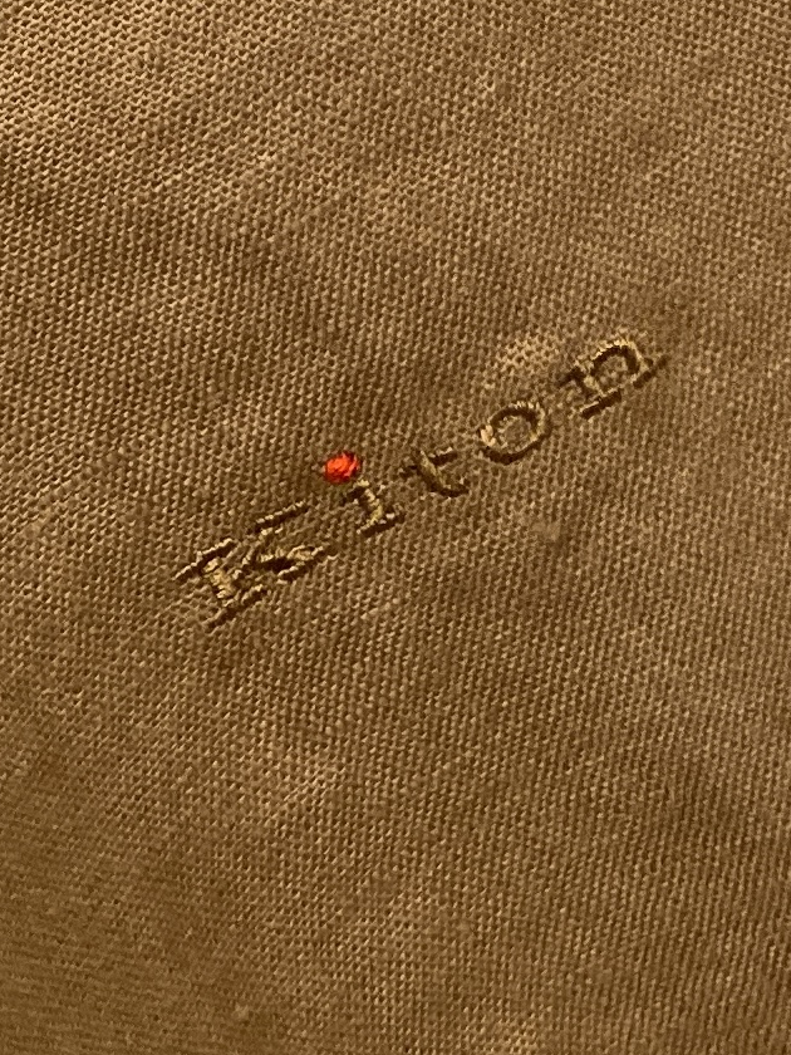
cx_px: 399
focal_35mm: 27
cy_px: 531
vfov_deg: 65.3
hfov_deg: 51.4
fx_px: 823
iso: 125
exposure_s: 1/121
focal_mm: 4.25
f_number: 1.8
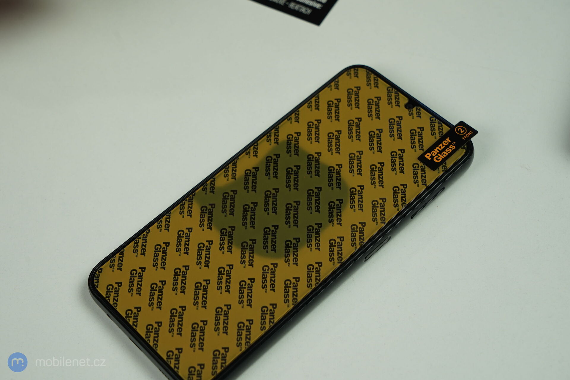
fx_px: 918
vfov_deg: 23.4
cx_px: 285
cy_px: 190
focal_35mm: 58
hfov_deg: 34.5
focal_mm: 58
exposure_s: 1/160
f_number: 8
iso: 1000
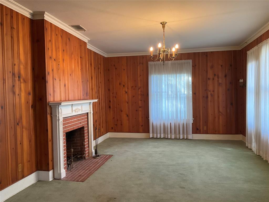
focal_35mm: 29
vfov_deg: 48.2
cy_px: 101
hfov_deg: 61.7
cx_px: 134
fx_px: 225
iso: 160
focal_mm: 3
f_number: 1.8
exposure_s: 1/60
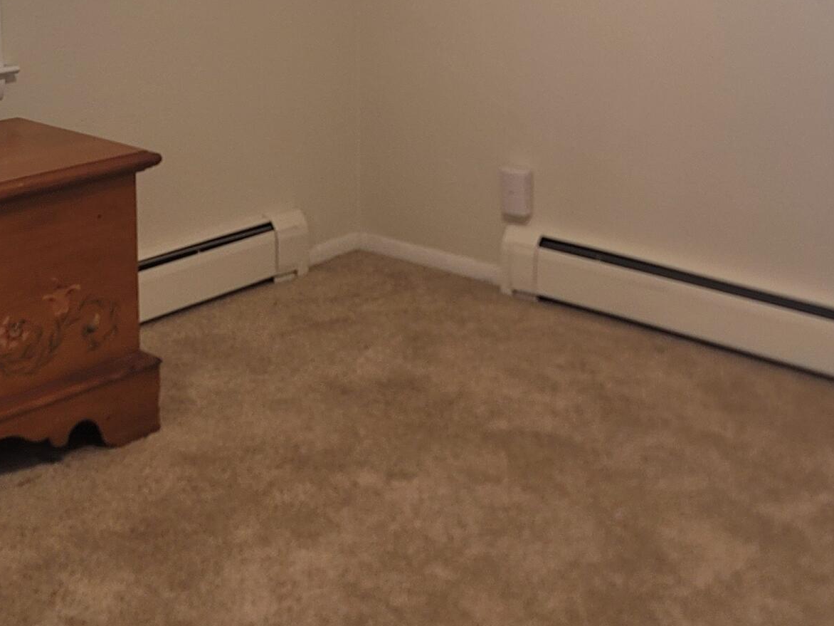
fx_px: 1542
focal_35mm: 64
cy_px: 31
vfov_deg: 22.2
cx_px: 505
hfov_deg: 30.2
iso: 250
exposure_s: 1/120
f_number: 1.8
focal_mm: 7
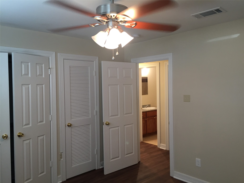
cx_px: 122
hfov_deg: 61.7
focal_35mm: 29
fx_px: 204
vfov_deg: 48.2
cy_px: 92
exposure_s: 1/30
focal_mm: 4.15
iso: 100
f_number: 2.2
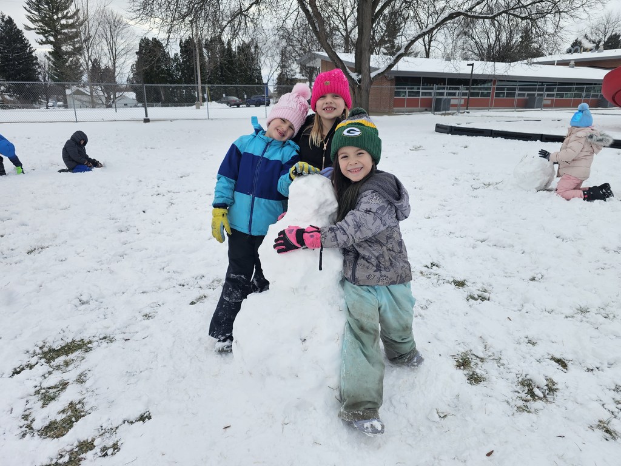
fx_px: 413
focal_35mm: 23
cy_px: 233
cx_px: 310
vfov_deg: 58.9
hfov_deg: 73.9
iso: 10
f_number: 1.7
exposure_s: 1/565
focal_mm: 6.3
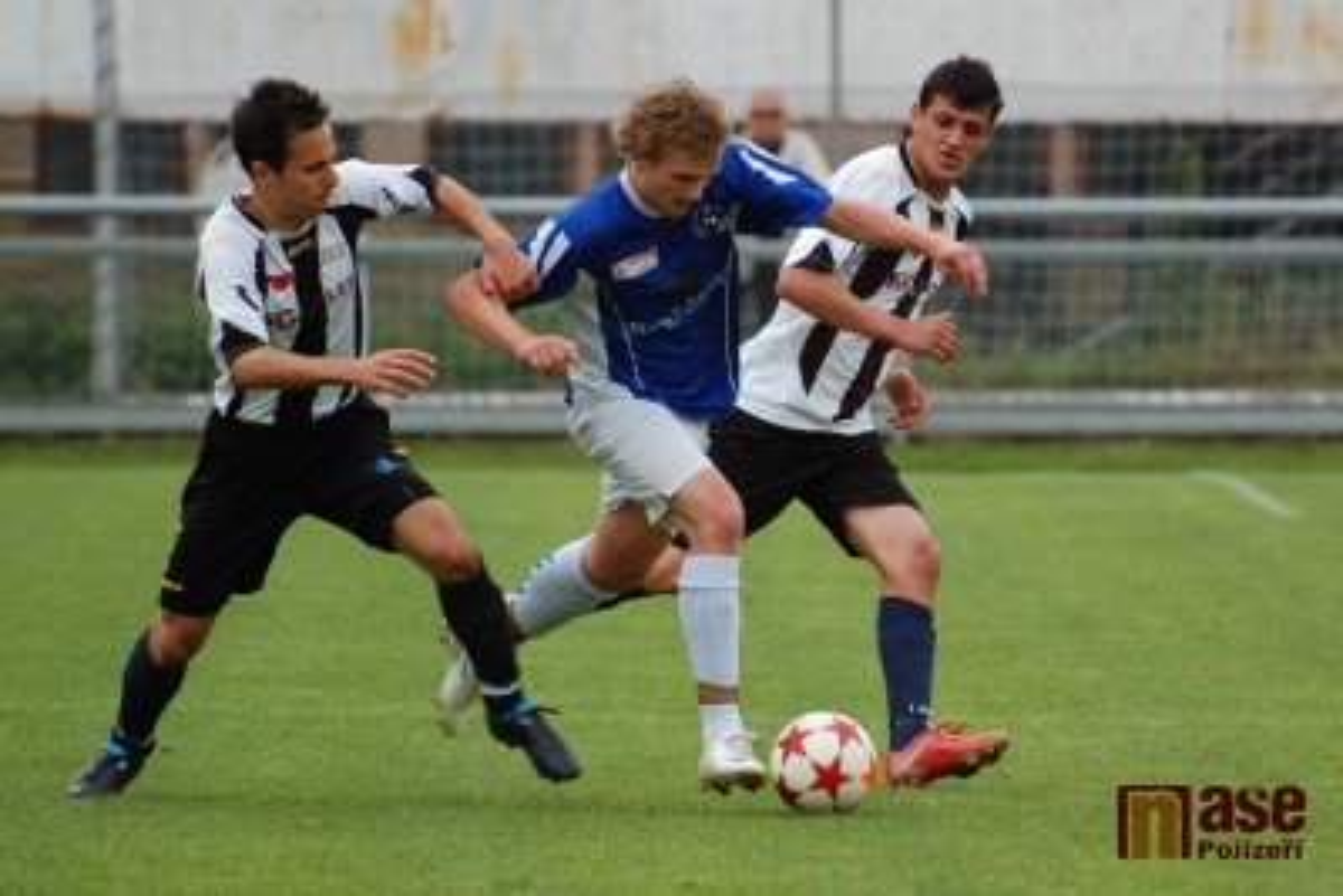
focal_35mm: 450
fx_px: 16793
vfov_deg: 3.1
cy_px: 448
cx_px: 672
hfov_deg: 4.6
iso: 400
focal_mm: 300
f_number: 5.6
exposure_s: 1/500
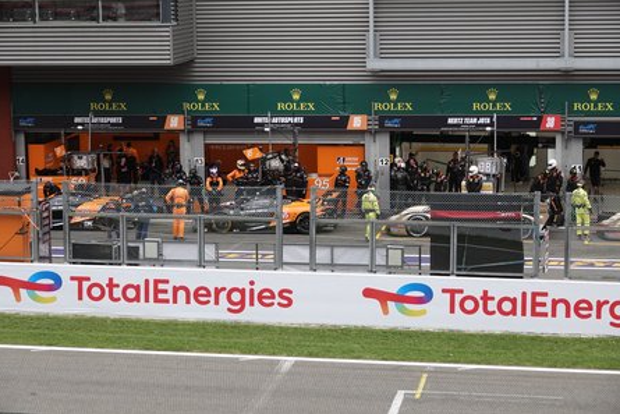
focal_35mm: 98
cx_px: 311
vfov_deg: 14.0
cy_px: 206
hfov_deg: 20.8
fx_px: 1688
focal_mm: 35.68
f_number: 3.5
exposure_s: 1/800
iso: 800
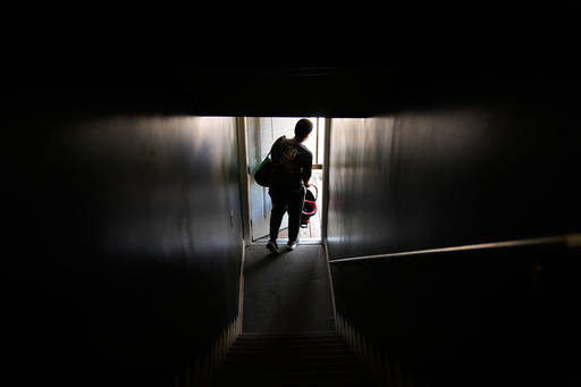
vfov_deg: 38.9
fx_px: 549
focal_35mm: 34
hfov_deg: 55.8
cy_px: 194
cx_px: 290
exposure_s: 1/800
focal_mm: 34
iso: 4000
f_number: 2.8
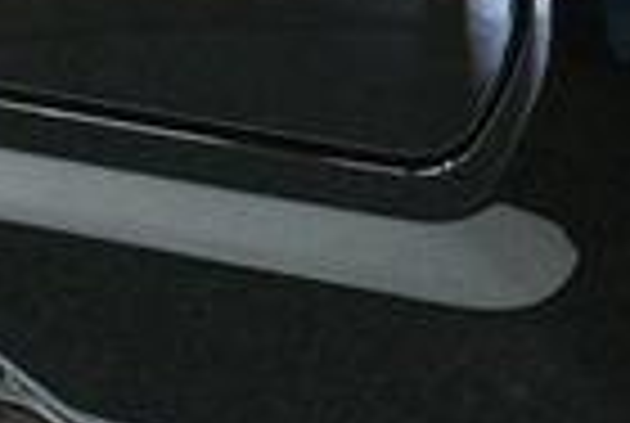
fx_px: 2876
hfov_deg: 11.9
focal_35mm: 164
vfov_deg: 8.4
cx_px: 968
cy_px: 243
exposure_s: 1/100
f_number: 3.8
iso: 3200
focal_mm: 24
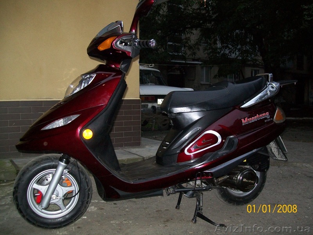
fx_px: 326
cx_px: 156
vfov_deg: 39.7
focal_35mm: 36
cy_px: 118
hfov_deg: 51.4
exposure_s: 1/60
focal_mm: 6
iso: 160
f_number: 2.7
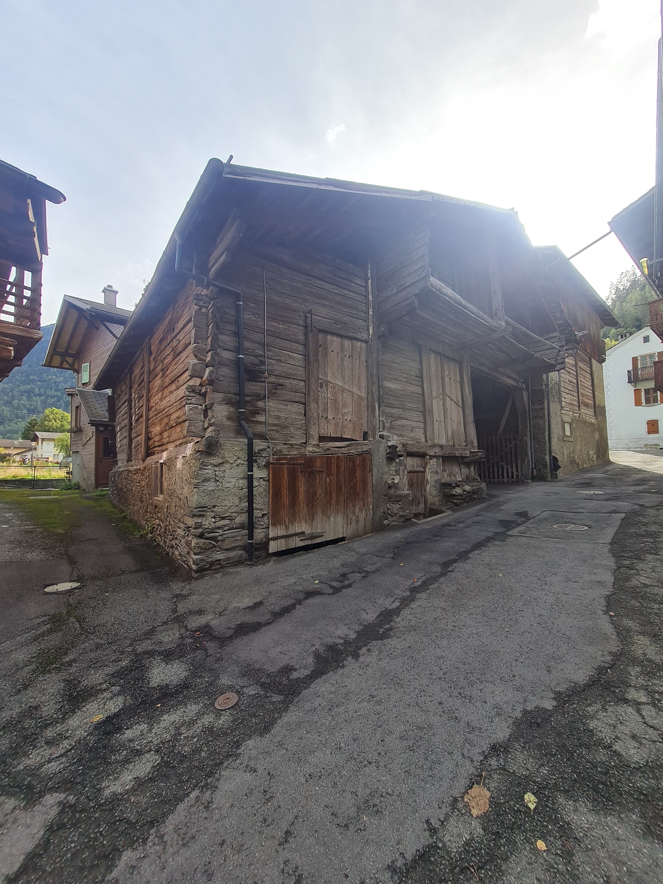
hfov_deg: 89.9
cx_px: 332
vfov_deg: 106.2
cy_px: 442
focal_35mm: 13
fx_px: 332
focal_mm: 1.74
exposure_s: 1/438
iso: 50
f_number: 2.2
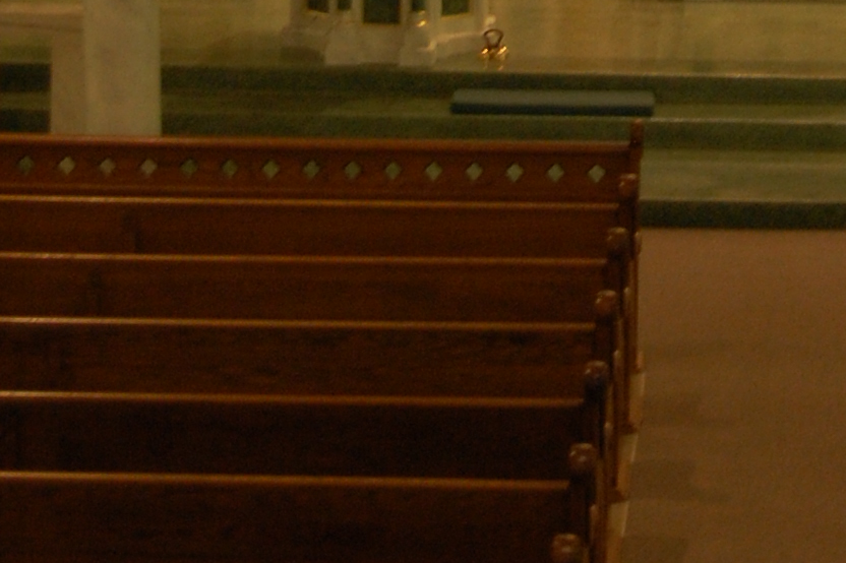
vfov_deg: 6.5
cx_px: 830
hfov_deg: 9.9
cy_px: -590
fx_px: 4839
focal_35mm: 206
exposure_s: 1/30
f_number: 4.8
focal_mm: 38
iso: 560
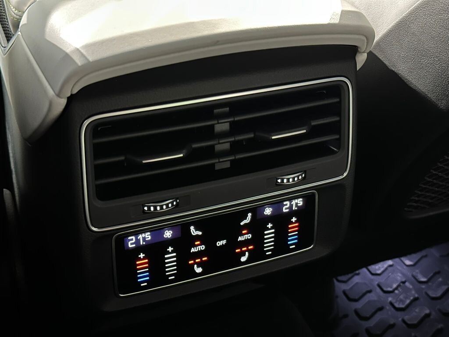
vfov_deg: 30.3
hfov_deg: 39.7
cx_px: 224
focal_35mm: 48
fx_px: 623
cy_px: 168
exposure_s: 1/9
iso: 800
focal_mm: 6.86
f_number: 1.78
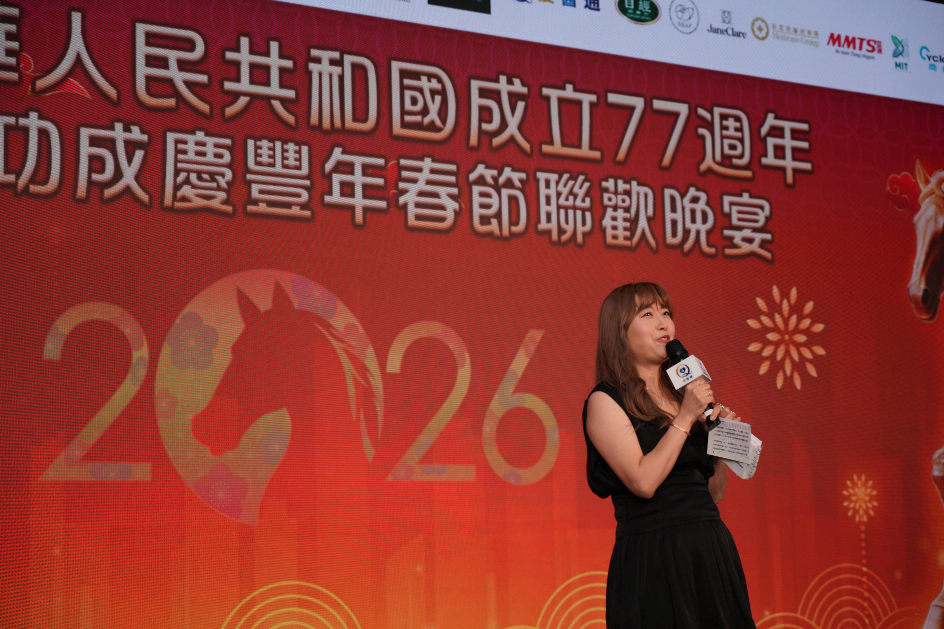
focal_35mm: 70
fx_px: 1835
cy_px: 314
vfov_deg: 19.5
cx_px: 472
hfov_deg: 28.8
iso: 250
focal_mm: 70
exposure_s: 1/160
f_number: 4
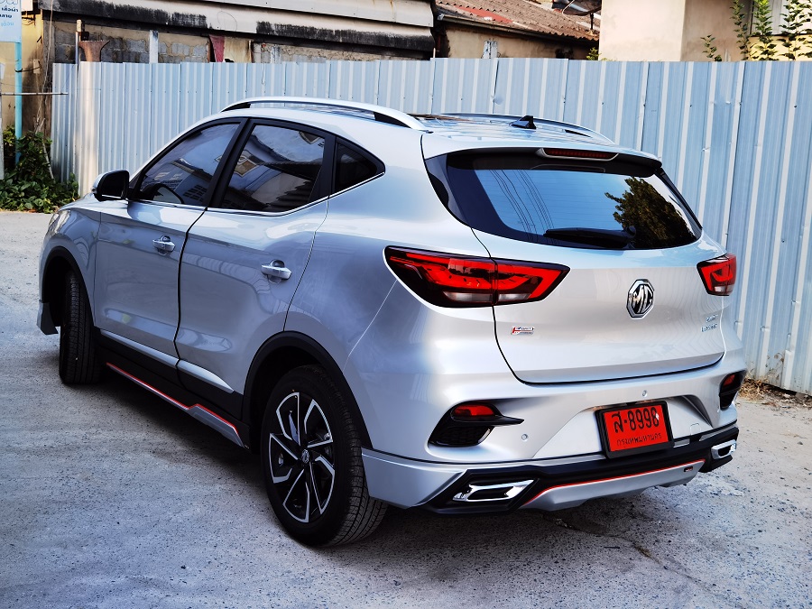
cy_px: 304
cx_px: 406
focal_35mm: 44
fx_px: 1032
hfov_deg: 42.9
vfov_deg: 32.9
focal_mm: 6.71
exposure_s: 1/597
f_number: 1.9
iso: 50
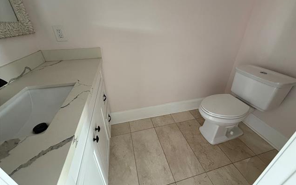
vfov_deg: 74.6
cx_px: 149
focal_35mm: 15
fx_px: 121
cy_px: 82
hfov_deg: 101.4
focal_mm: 2.22
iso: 320
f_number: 2.2
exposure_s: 1/78
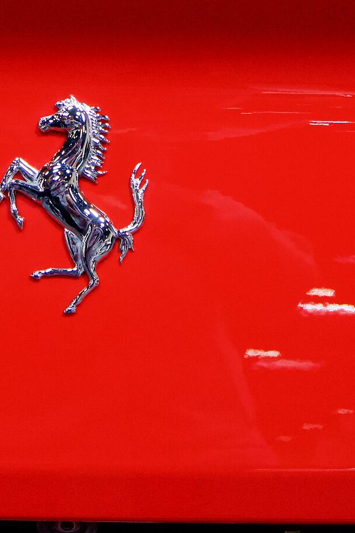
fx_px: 1642
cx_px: 74
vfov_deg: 17.8
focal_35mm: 111
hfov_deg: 12.3
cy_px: -56
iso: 2500
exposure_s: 1/160
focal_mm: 28
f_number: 4.5
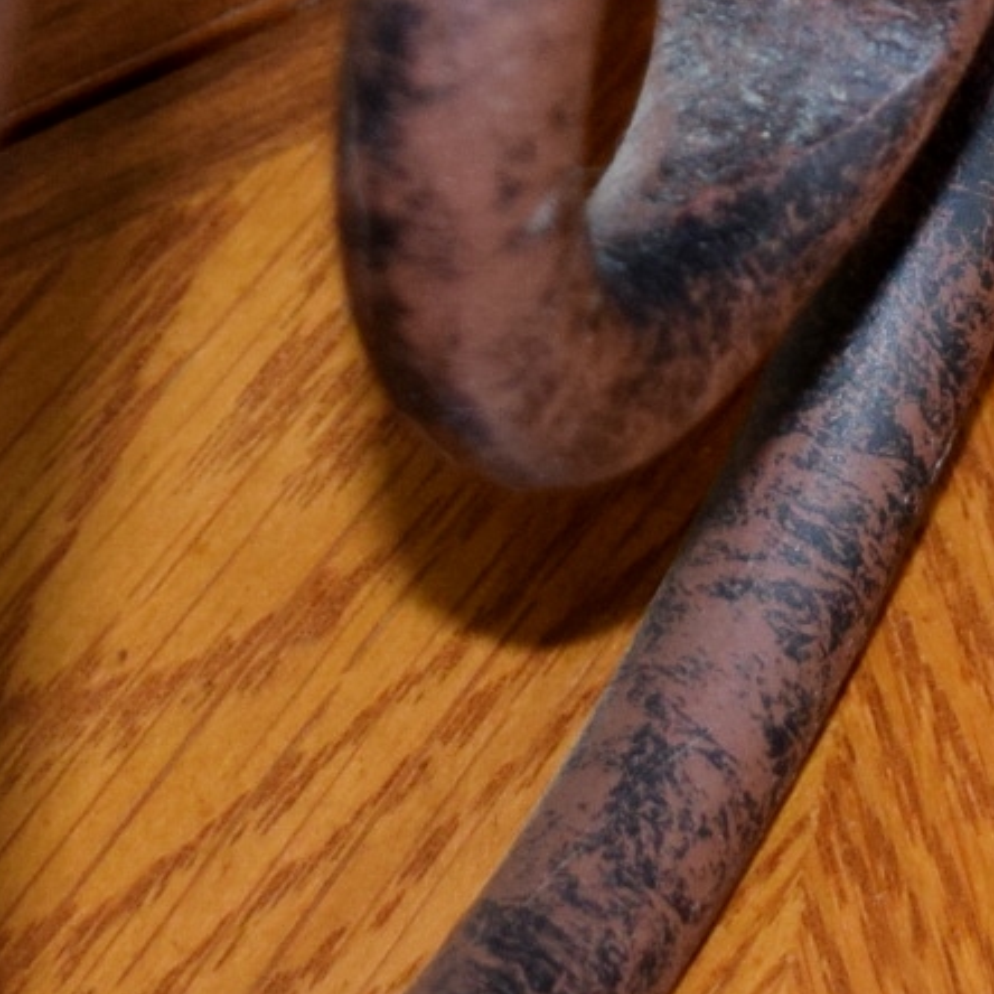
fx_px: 6980
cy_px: -866
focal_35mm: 215
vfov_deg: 7.8
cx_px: 1066
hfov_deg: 8.1
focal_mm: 25
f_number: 4
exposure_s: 1/80
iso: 640
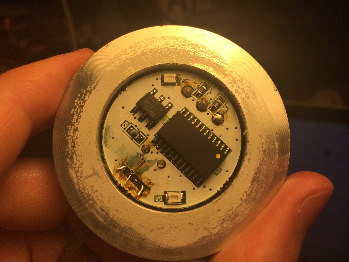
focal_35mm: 30
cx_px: 174
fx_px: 302
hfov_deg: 60.0
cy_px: 131
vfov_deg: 46.8
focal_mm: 4.12
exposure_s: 1/733
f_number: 2.2
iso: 32
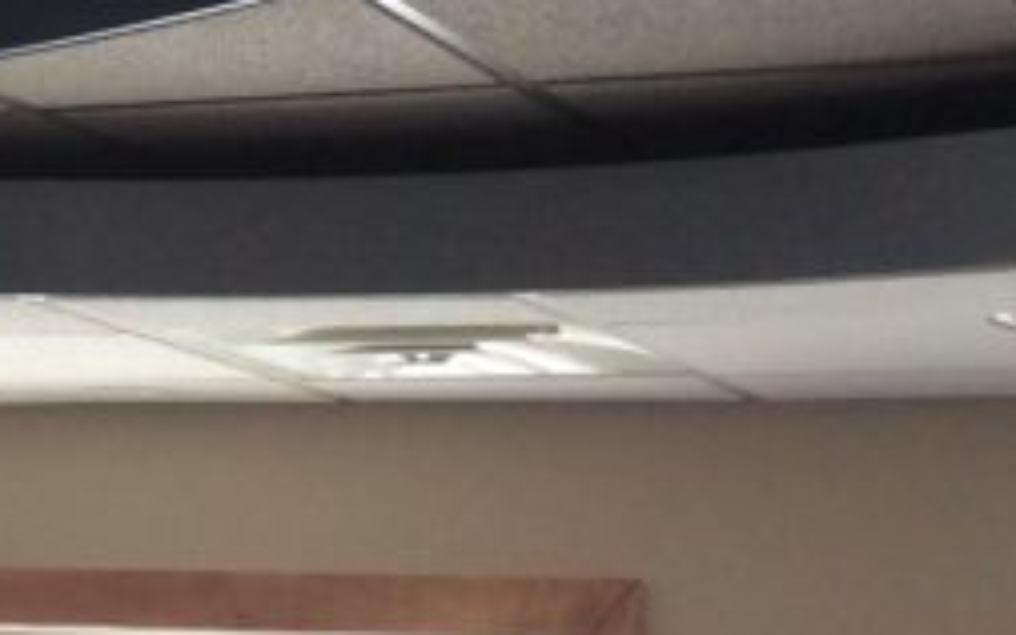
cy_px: -231
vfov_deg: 9.4
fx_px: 3793
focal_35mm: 137
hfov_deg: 14.0
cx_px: -630
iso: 64
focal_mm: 3.3
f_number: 2.4
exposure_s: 1/120
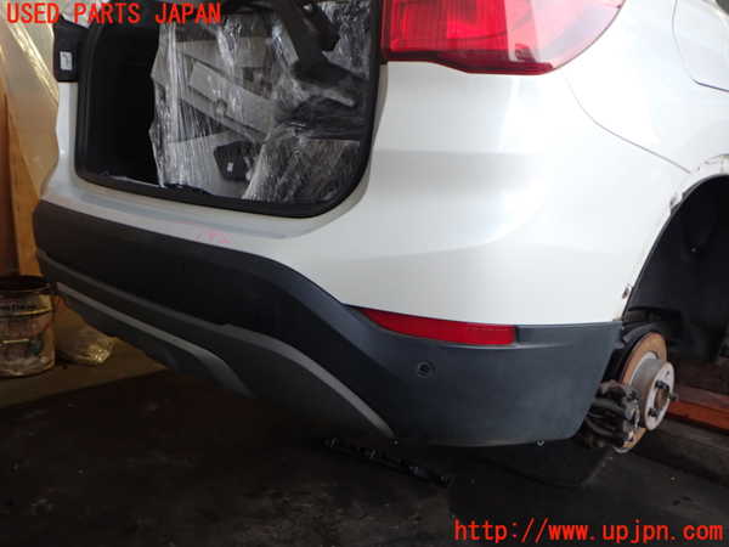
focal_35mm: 30
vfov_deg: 46.8
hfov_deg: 60.0
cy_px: 274
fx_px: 632
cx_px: 364
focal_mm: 5.4
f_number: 2.3
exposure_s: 1/30
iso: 200
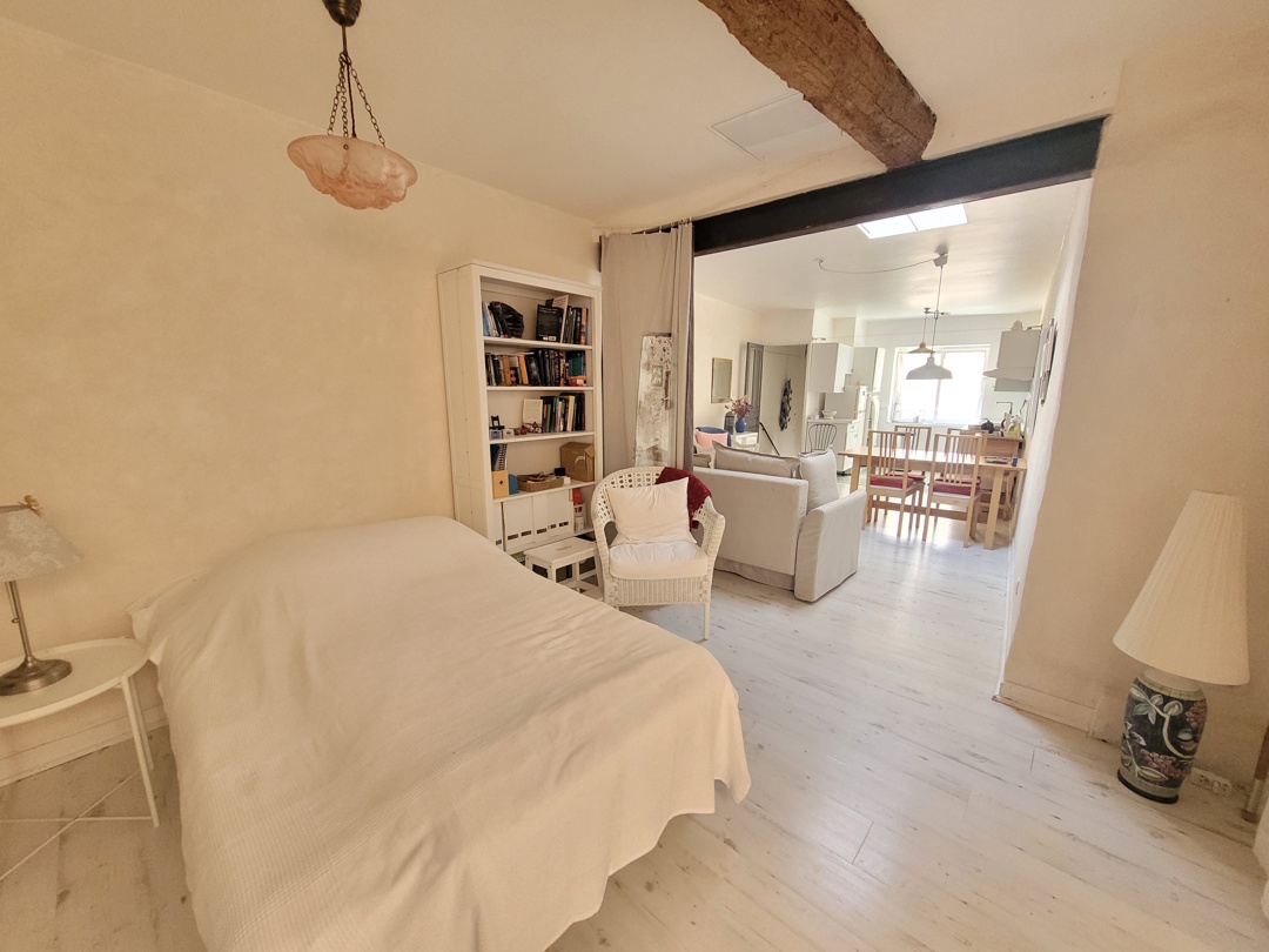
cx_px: 634
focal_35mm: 13
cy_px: 476
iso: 400
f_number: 2.2
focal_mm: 1.74
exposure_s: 1/33
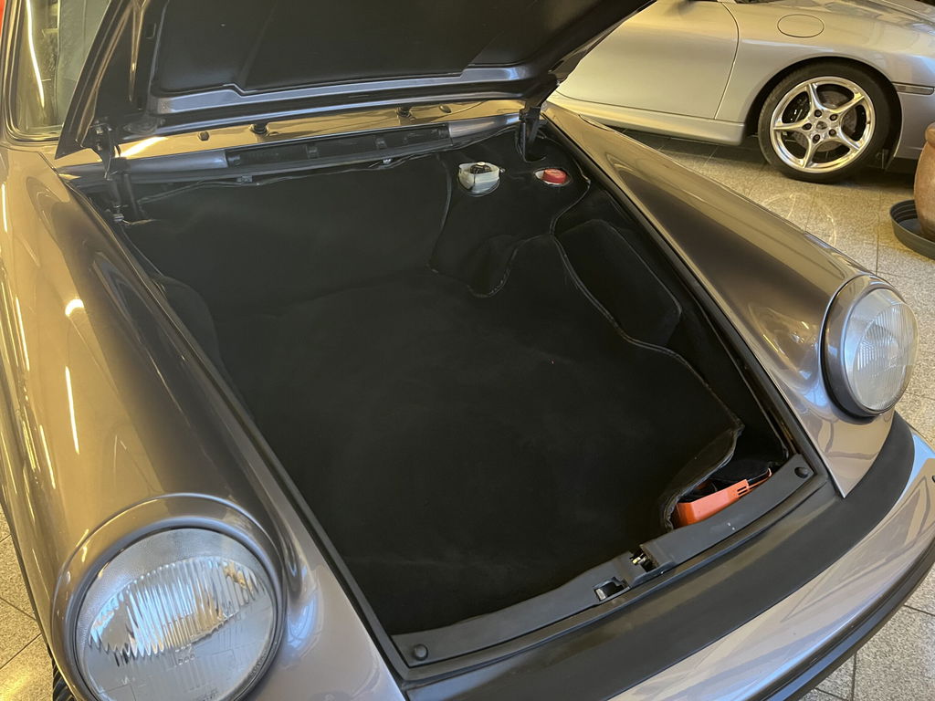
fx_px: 702
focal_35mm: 26
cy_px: 350
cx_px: 468
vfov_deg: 53.1
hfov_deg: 67.3
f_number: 1.6
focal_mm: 5.1
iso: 640
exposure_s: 1/25
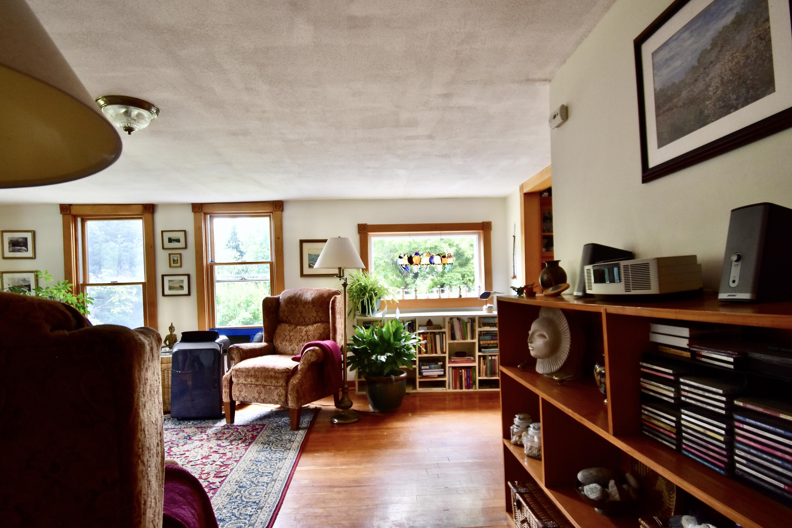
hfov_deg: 92.4
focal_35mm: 17
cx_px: 396
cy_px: 264
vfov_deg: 69.7
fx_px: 380
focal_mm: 11.5
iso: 400
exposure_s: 1/60
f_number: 4.8
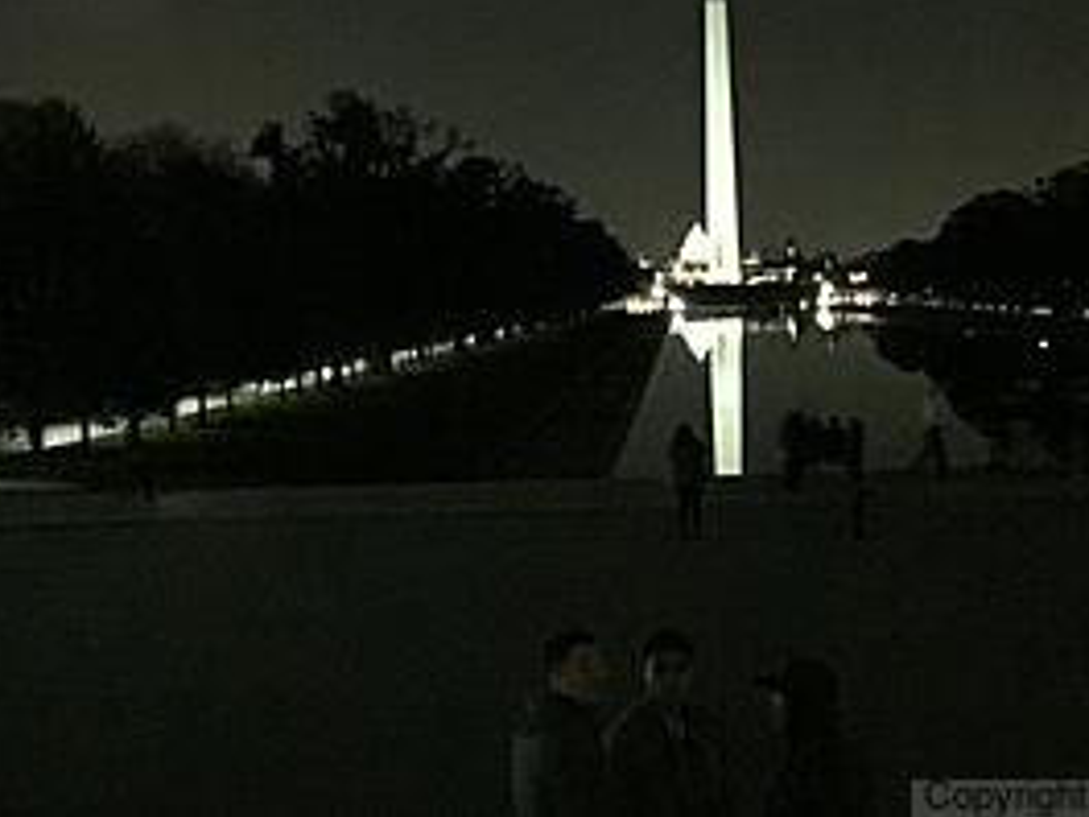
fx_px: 1384
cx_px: 660
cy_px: 202
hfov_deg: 42.7
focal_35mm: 44
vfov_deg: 32.3
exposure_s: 1/4
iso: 500
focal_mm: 4.15
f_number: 2.2
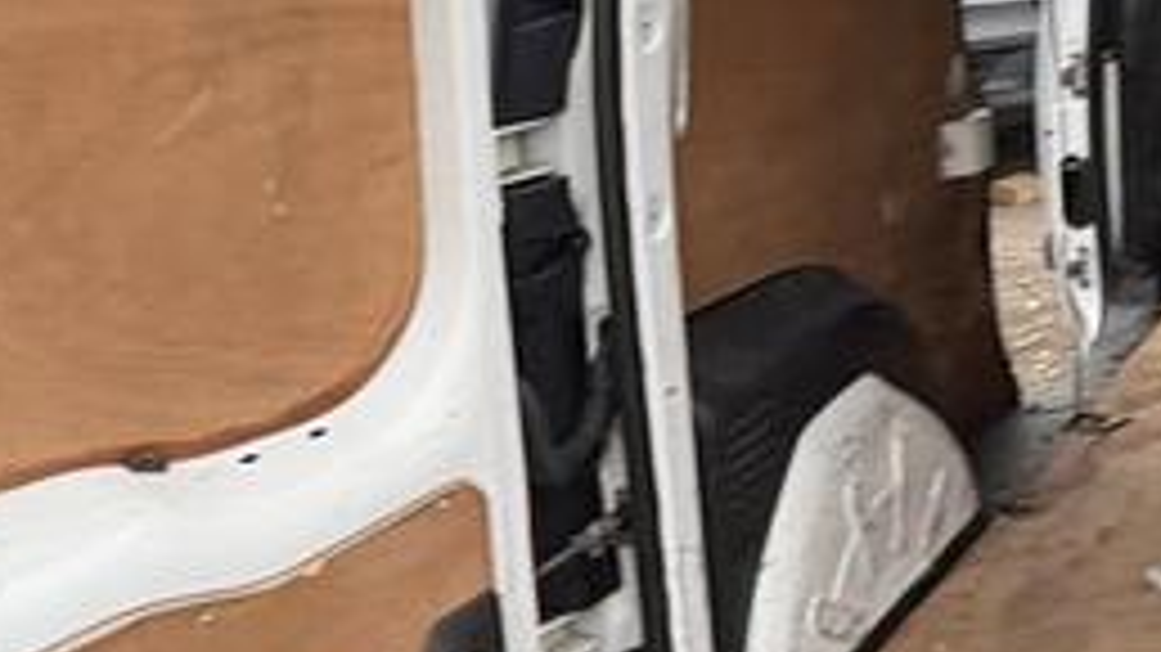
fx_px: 1631
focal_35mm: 53
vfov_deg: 22.6
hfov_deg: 39.0
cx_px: 477
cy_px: 418
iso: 160
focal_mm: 2.22
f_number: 2.2
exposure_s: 1/99
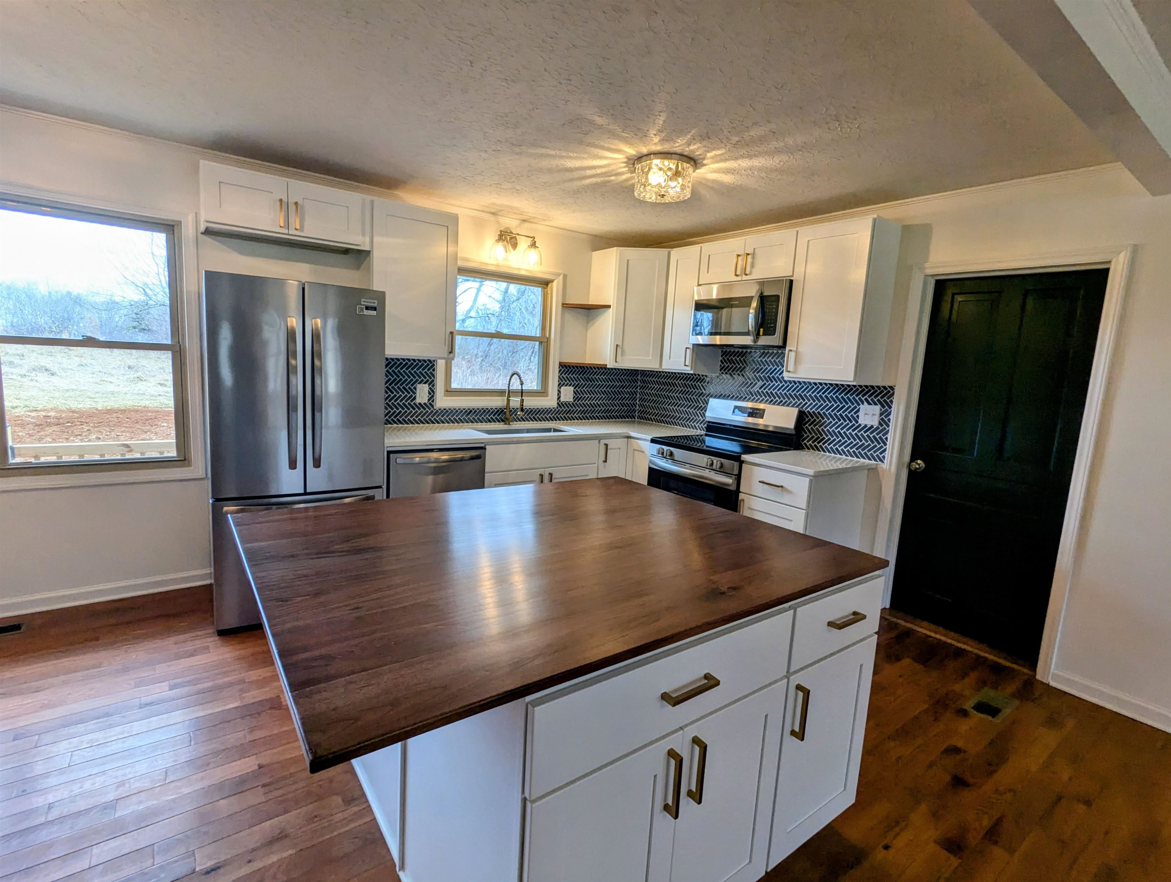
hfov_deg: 94.4
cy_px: 441
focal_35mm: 16
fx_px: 542
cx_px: 586
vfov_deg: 78.2
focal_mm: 2.35
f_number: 2.2
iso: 110
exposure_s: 1/120
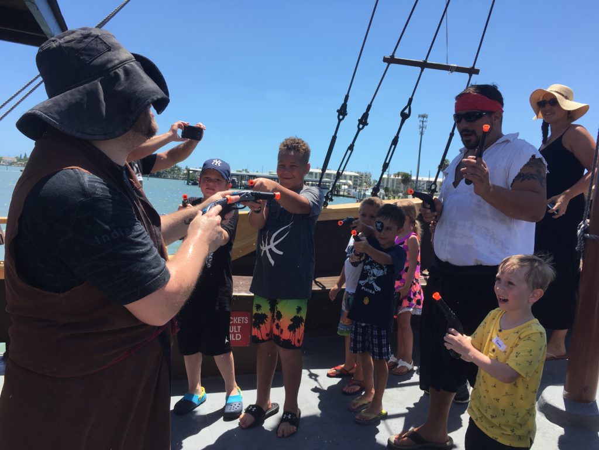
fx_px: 502
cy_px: 225
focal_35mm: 29
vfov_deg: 48.2
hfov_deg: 61.7
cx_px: 300
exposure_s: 1/1183
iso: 25
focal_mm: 4.15
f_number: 2.2
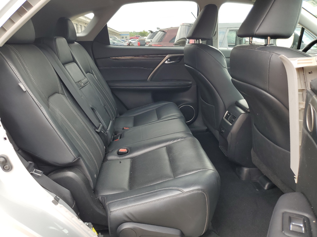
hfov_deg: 67.3
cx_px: 158
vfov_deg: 53.1
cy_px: 118
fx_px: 238
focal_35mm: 26
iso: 50
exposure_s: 1/156
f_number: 1.5
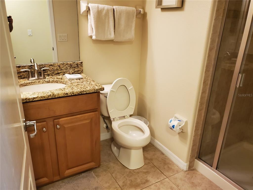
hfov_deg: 67.3
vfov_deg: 53.1
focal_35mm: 26
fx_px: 190
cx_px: 126
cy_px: 95
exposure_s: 1/39
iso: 250
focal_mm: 4.3
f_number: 1.5
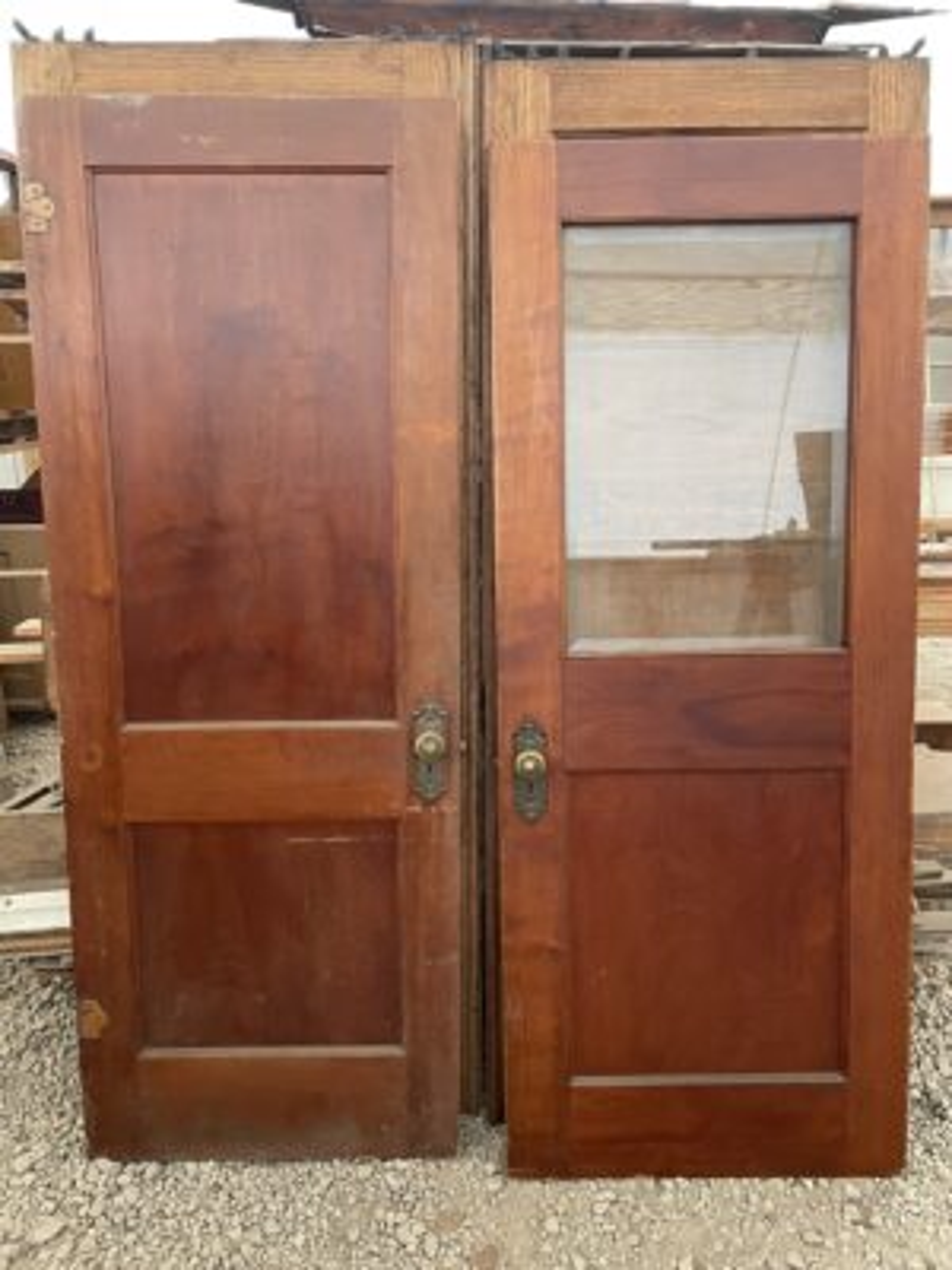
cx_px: 476
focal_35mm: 26
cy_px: 635
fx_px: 953
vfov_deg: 67.3
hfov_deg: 53.1
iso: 160
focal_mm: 4.2
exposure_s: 1/60
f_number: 1.6
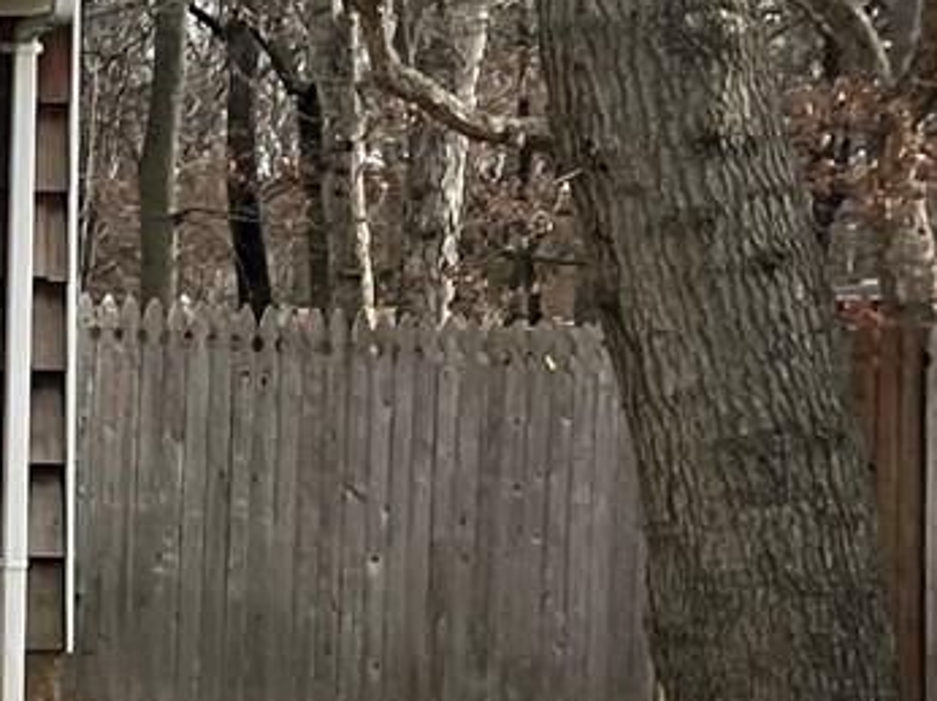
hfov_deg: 11.2
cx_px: -1116
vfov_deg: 9.6
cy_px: 460
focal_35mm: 154
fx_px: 4166
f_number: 1.6
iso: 50
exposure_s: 1/928
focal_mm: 5.1
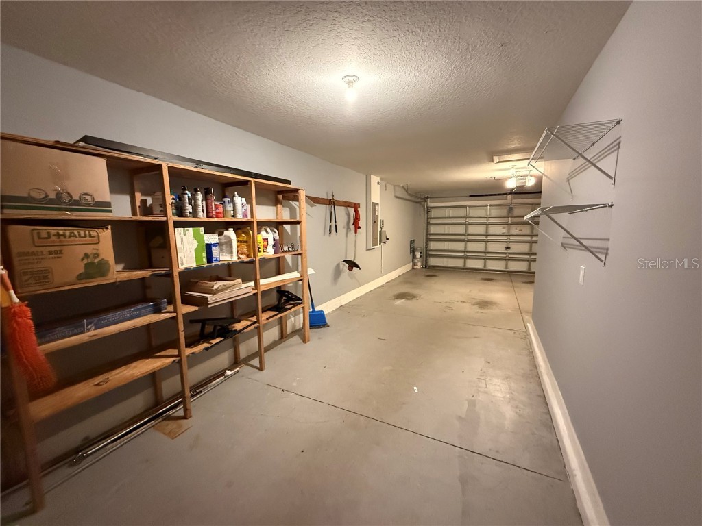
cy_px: 263
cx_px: 351
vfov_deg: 85.7
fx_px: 284
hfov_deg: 102.1
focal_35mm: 14
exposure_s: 1/60
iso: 1250
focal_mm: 2.22
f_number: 2.2
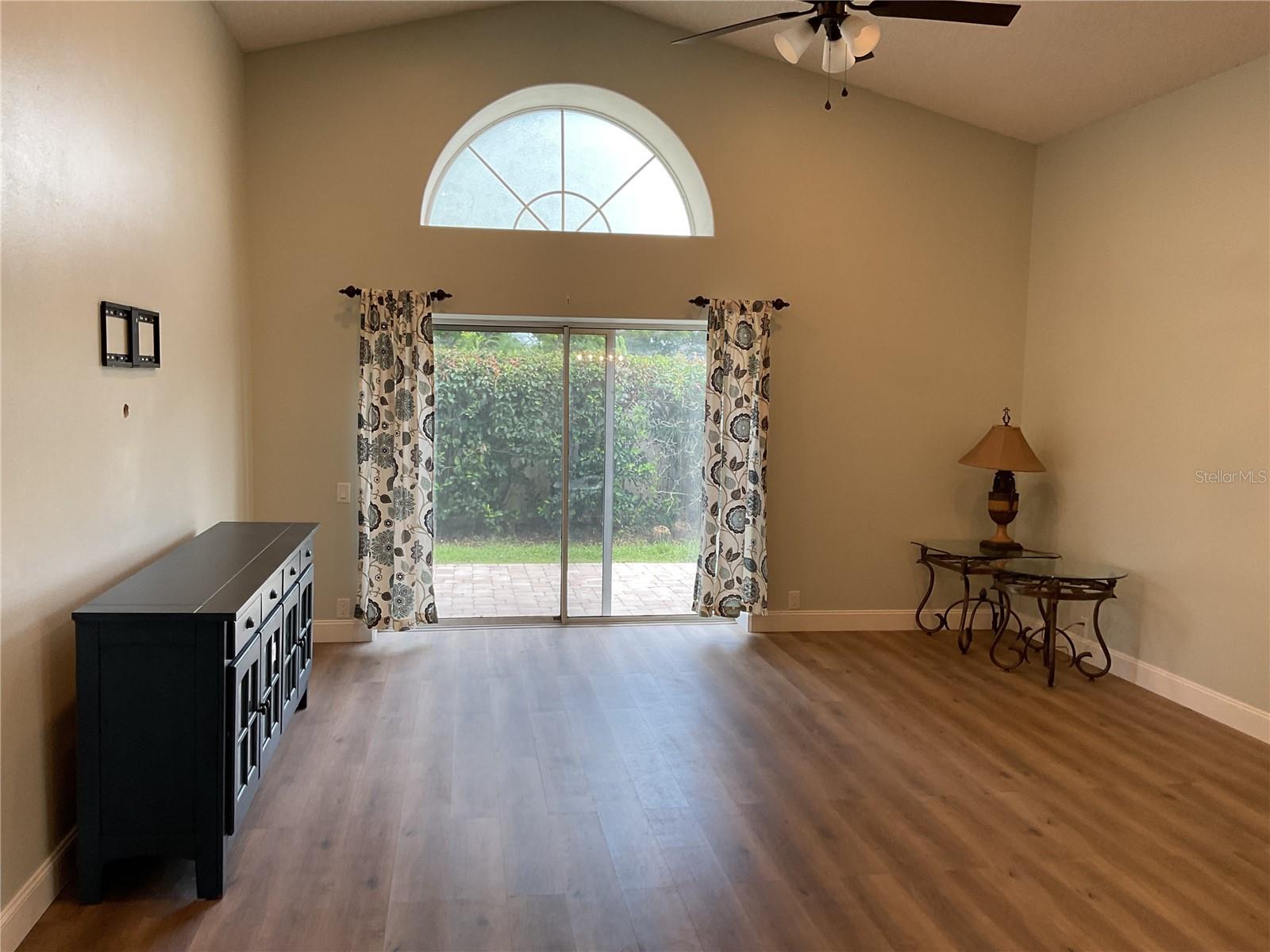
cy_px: 476
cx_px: 635
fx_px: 1064
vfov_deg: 48.2
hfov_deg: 61.7
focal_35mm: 29
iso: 50
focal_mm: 3
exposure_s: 1/120
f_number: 1.8
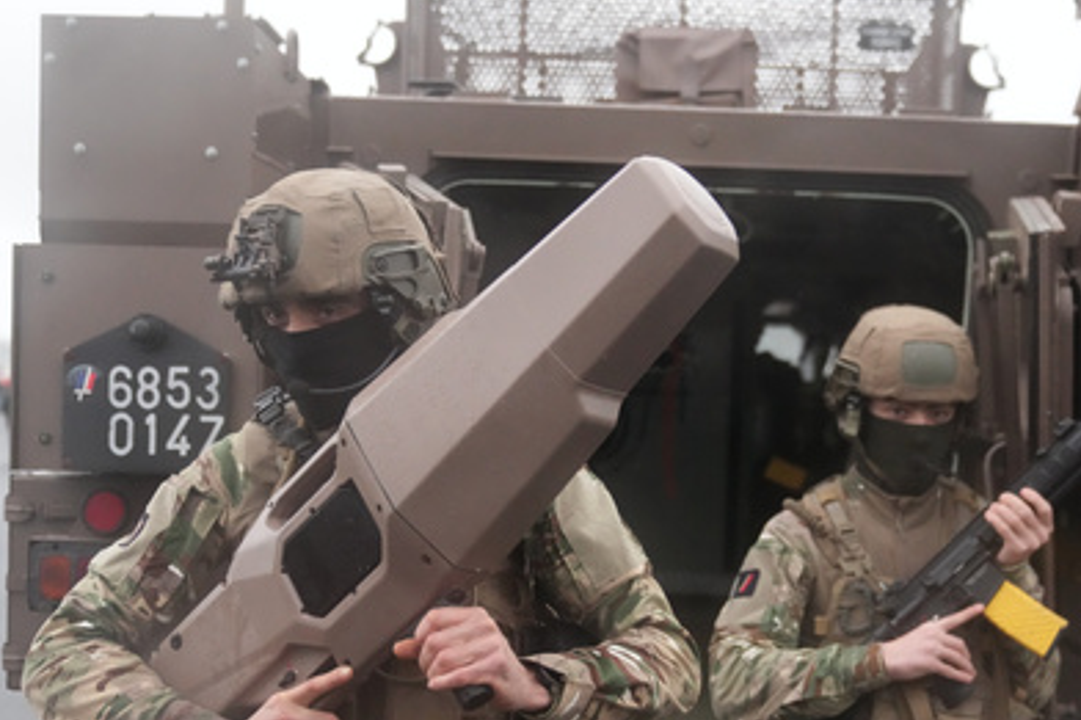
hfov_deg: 38.8
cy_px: 462
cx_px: 618
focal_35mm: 51
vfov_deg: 26.4
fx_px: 1531
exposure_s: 1/25600
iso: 10000
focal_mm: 39
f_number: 2.8
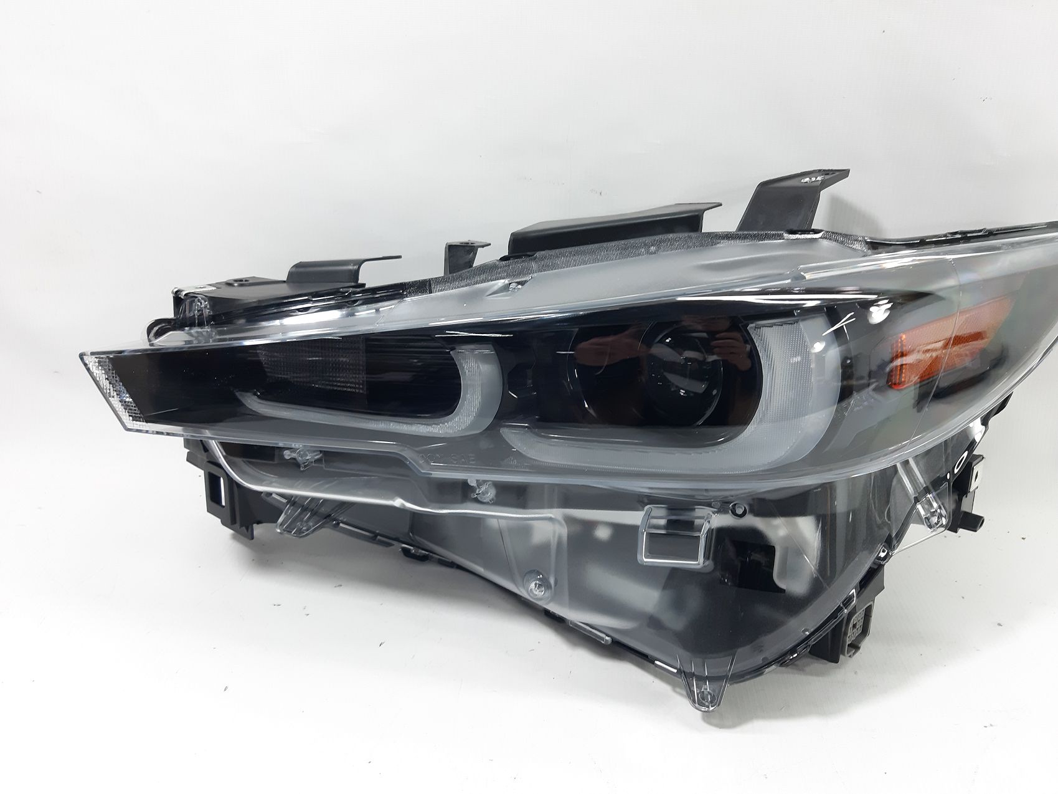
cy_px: 397
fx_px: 825
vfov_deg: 51.3
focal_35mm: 27
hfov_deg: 65.3
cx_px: 529
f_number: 1.7
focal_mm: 3.93
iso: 80
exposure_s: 1/50
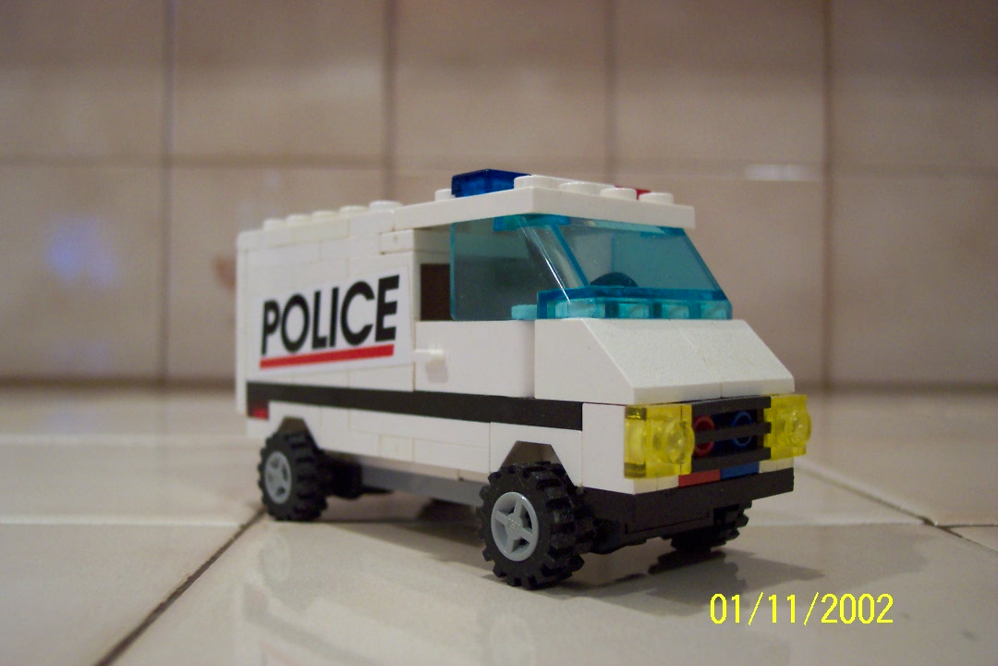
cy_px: 333
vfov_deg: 35.1
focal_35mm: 38
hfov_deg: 50.7
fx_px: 1053
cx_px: 499
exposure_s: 1/30
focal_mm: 8
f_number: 2.8
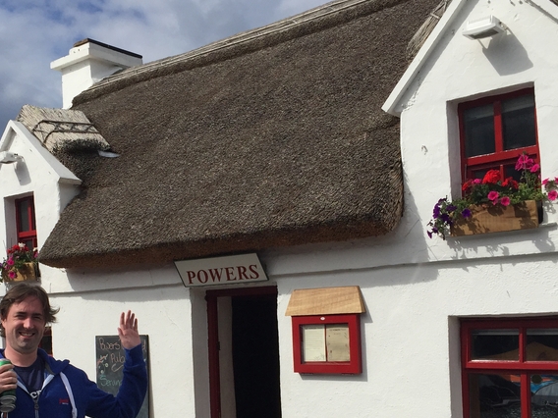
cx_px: 206
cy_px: 318
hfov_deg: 38.6
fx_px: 790
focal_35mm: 49
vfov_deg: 29.2
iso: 32
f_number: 2.2
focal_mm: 4.15
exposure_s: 1/4950
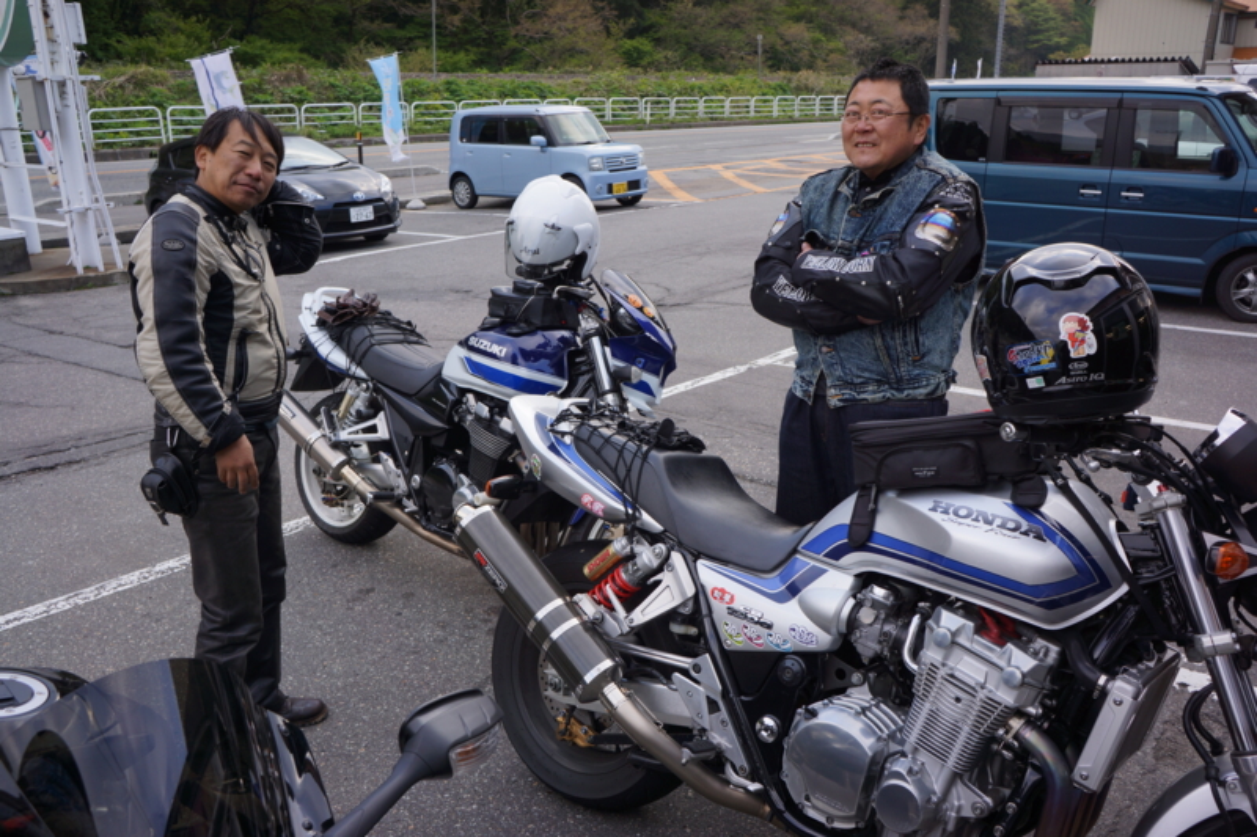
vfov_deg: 43.6
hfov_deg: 61.9
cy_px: 418
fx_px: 1047
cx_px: 628
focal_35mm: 30
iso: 100
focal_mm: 20
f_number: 5.6
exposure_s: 1/125
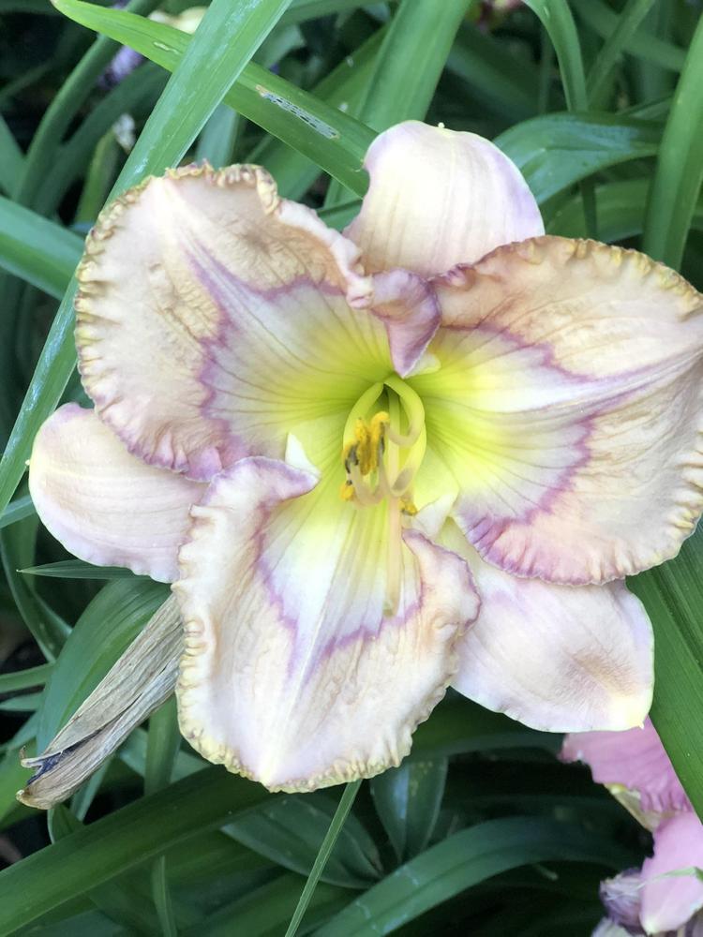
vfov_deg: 33.8
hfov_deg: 25.7
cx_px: 352
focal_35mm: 57
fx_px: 1543
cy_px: 468
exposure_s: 1/30
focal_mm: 6.6
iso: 50
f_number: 2.8
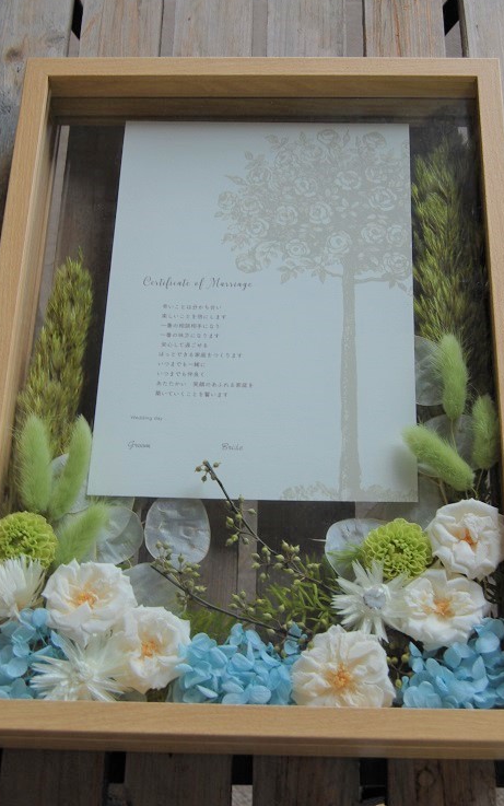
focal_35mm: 55
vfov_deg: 37.2
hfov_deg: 23.8
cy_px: 396
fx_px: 1197
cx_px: 256
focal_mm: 35
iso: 200
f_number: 6.3
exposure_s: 1/10
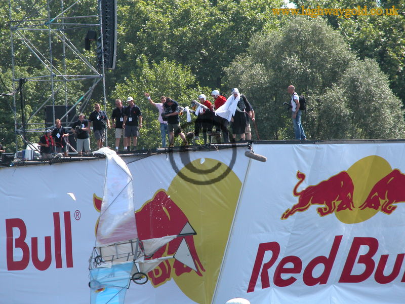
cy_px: 152
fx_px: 3276
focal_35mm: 280
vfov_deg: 5.3
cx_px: 202
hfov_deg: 7.1
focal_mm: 71.2
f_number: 5.3
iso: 100
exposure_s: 1/229
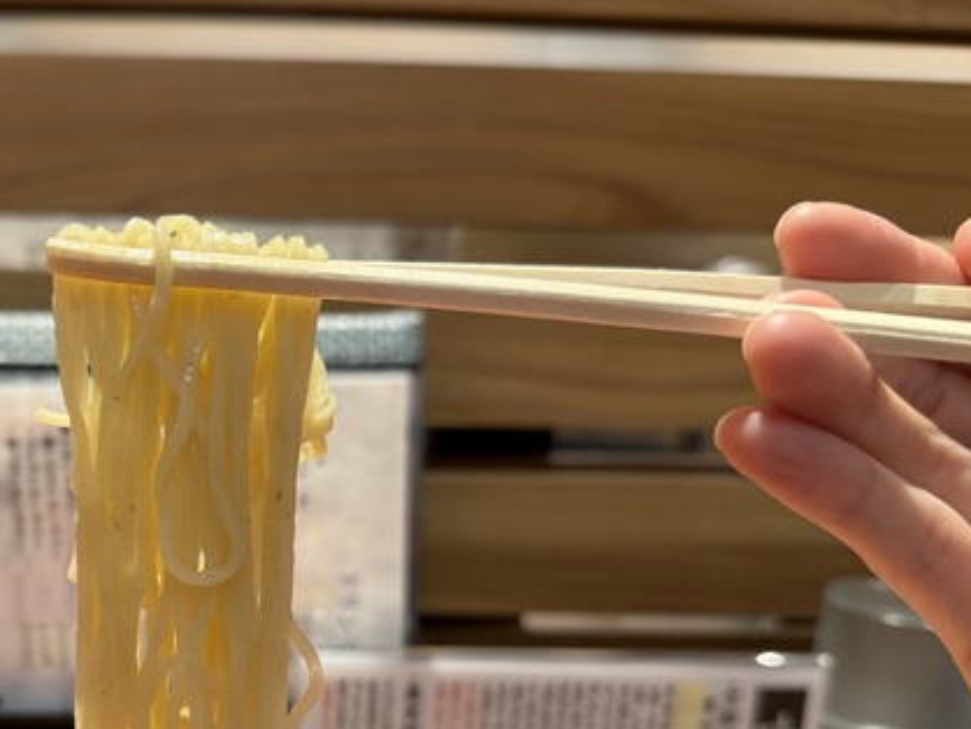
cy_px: 543
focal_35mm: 39
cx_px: 188
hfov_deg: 45.3
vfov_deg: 36.0
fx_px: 1095
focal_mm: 6.76
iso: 160
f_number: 1.78
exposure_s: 1/50
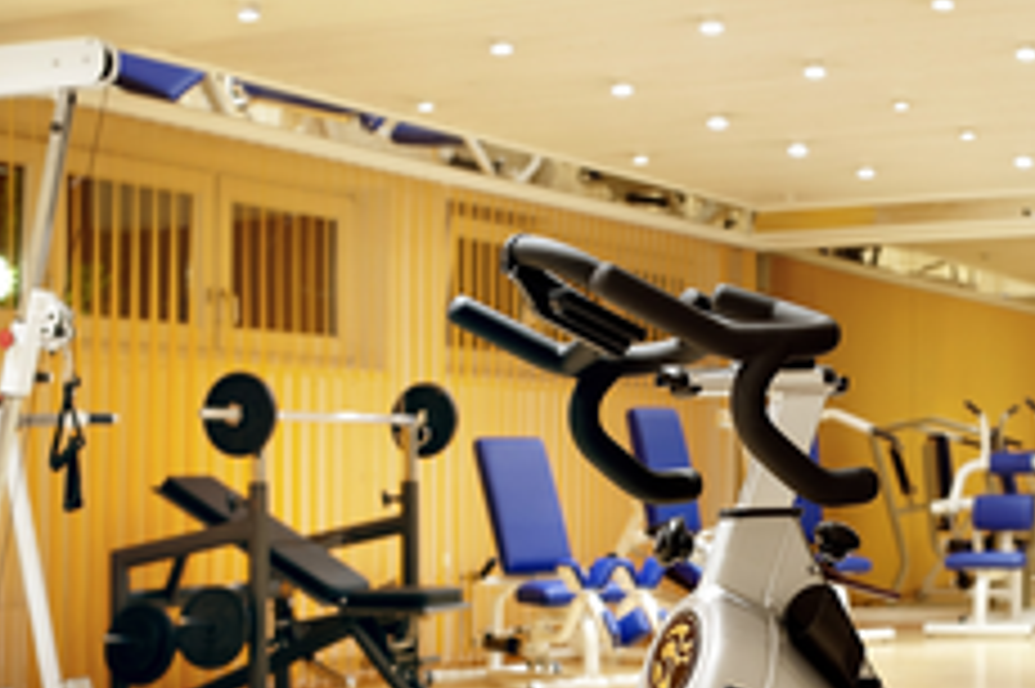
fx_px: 2183
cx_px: 724
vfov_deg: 17.5
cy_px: 681
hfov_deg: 26.5
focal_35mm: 76
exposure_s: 1/640
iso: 400
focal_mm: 35
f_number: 3.2
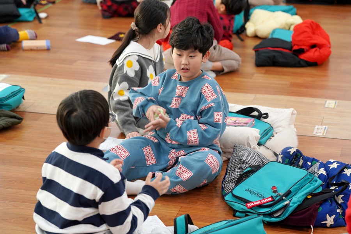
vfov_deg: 14.9
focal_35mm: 92
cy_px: 117
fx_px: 897
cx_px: 176
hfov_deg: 22.1
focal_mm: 92
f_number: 4
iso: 1250
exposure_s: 1/160
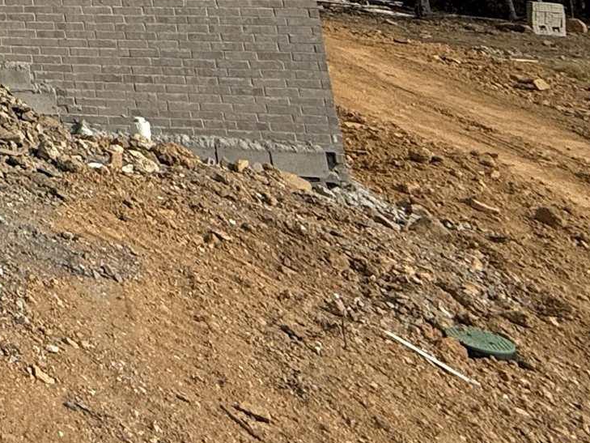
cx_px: -435
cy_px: -298
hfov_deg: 22.2
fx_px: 1006
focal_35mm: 59
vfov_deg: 19.9
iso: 50
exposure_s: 1/2976
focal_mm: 2.22
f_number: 2.2
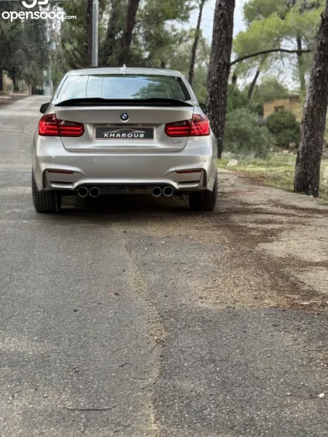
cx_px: 154
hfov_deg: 24.0
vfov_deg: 31.7
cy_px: 243
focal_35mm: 61
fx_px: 771
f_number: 1.78
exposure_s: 1/699
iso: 80
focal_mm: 6.76
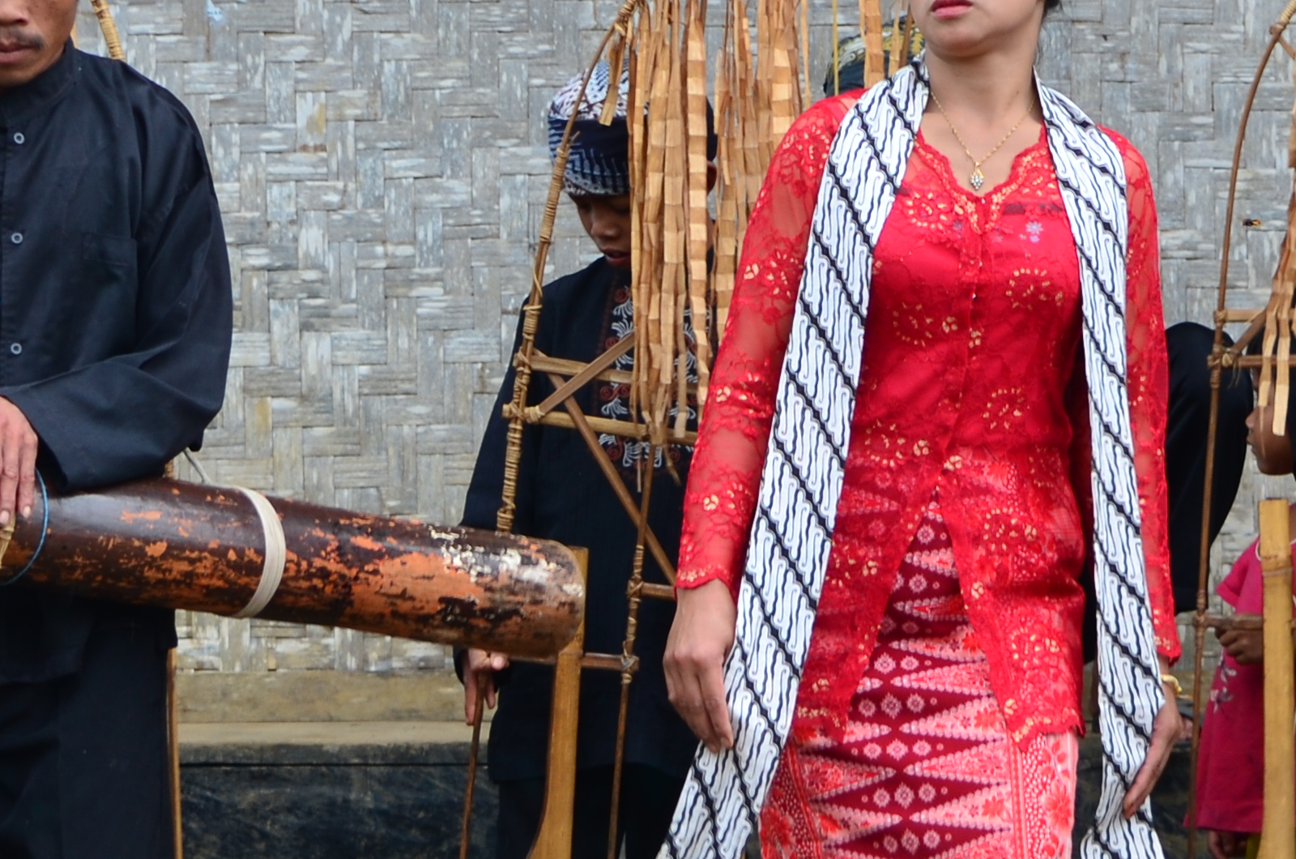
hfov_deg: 7.7
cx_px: 676
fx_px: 9629
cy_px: 321
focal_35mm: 268
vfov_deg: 5.1
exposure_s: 1/160
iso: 100
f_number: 4.5
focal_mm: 58
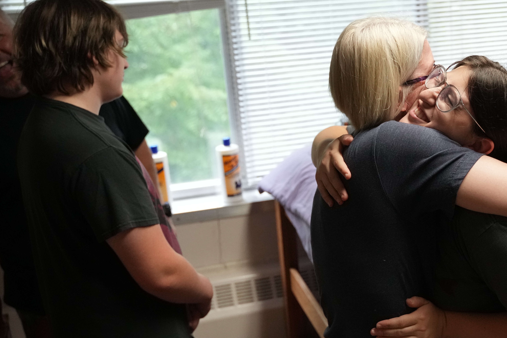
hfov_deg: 33.6
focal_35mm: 57
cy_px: 214
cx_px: 433
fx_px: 803
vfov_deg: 23.7
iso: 3200
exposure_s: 1/400
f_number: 2.8
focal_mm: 28
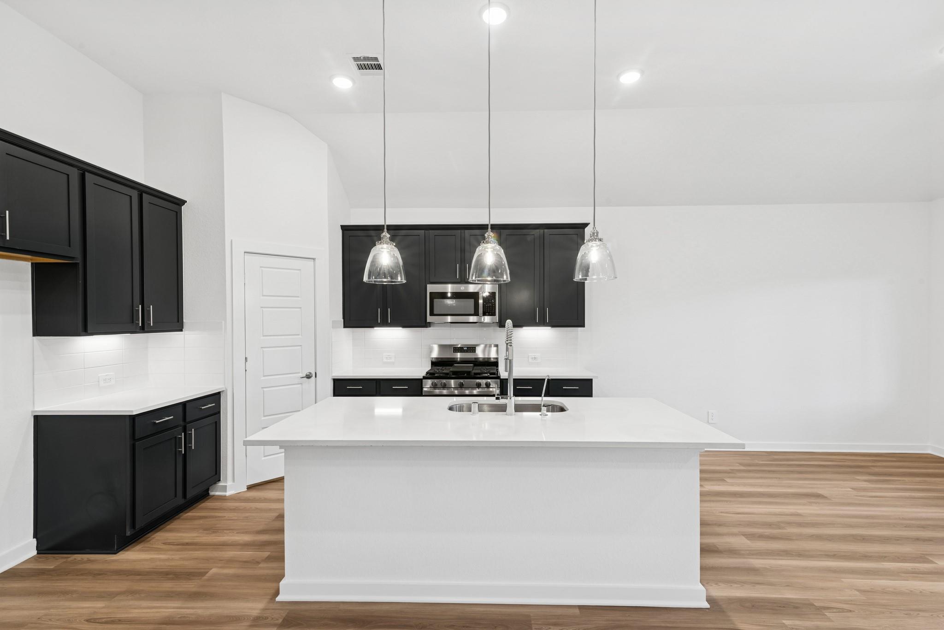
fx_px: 420
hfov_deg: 96.7
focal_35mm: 16
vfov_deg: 73.8
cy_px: 315
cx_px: 472
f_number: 9
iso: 100
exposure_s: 1/4
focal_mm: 16
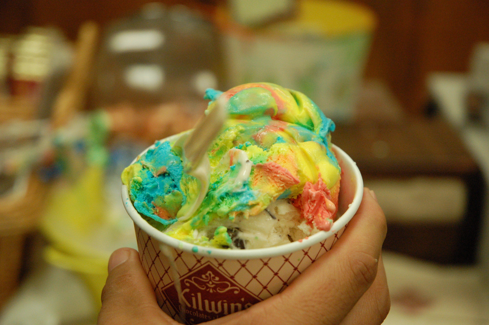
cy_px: 162
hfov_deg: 20.9
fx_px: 1323
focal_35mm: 98
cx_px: 244
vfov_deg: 14.0
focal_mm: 65
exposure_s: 1/160
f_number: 4.5
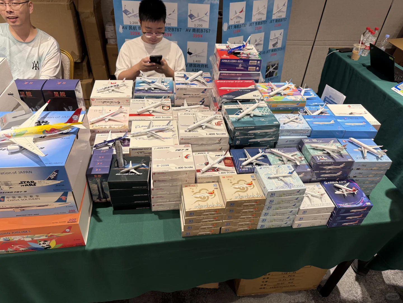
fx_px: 279
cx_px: 202
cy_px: 152
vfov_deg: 56.8
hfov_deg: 71.6
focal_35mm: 24
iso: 125
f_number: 1.78
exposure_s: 1/50
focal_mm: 6.76
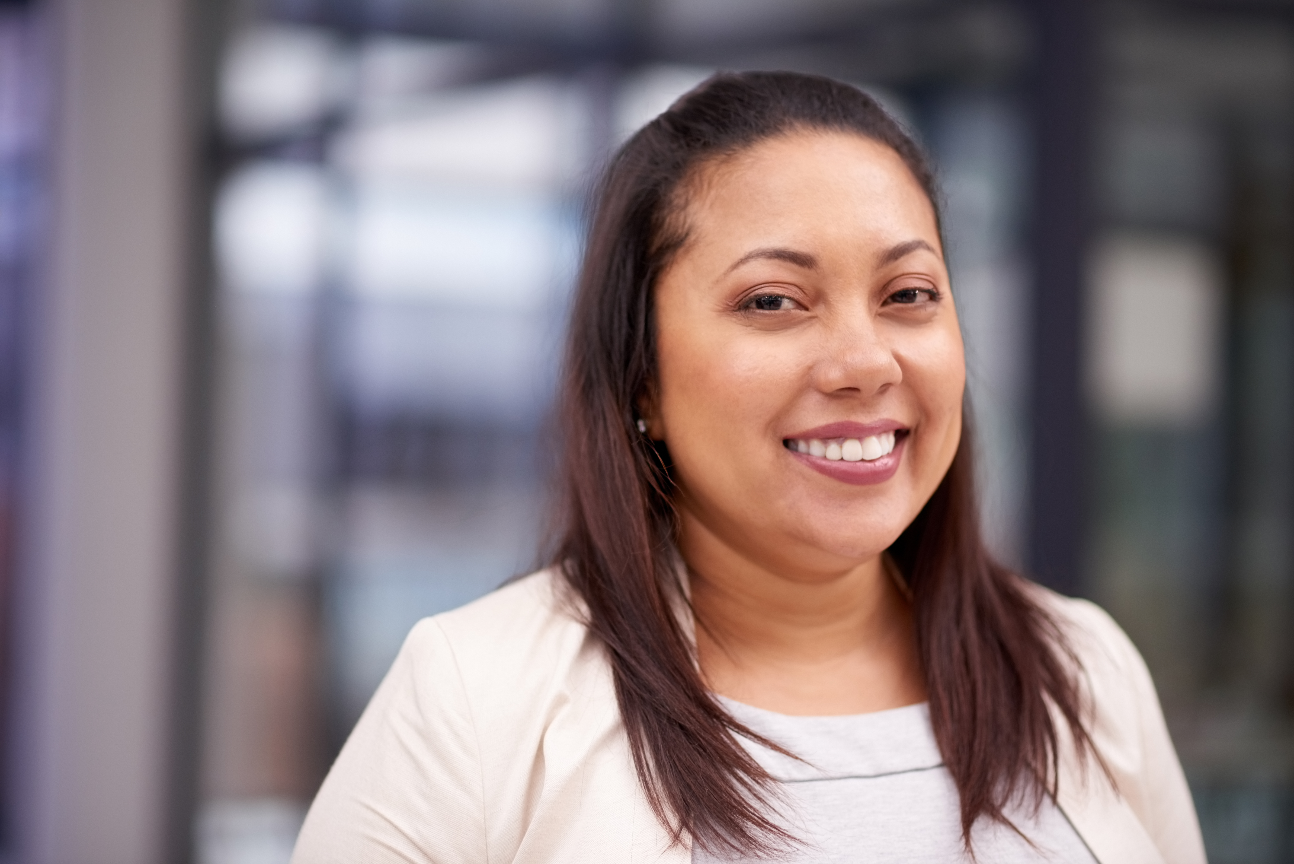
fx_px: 3056
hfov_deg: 23.9
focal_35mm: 85
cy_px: 432
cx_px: 647
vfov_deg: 16.1
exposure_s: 1/100
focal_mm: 85
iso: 320
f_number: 1.8
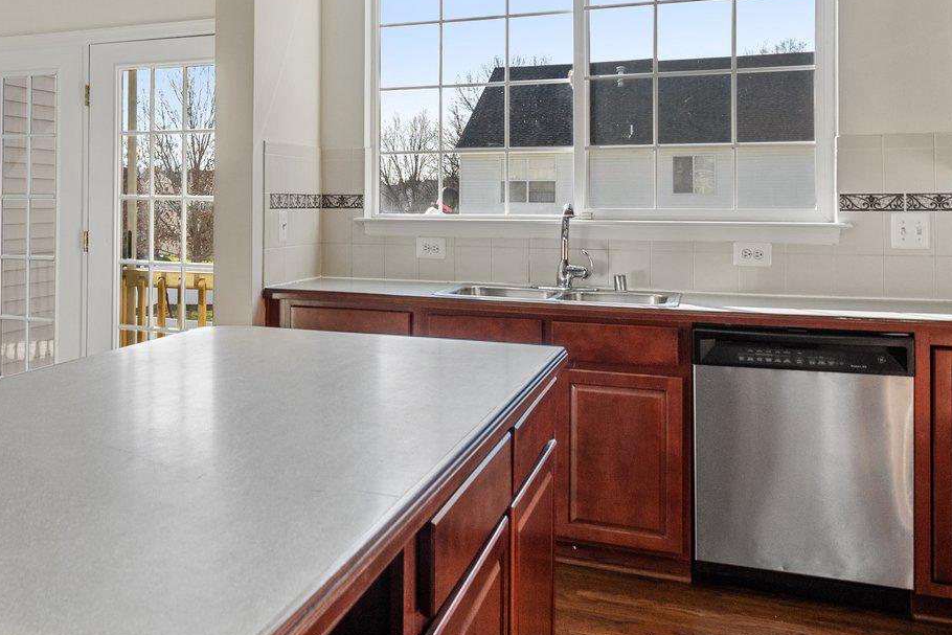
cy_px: 183
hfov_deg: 51.2
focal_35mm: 36
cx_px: 253
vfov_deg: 36.3
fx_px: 952
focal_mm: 16
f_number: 8
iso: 500
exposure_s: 1/125
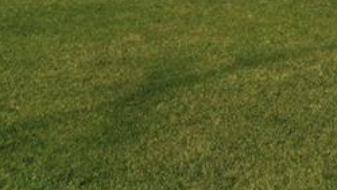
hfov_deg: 23.3
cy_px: -265
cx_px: 350
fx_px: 778
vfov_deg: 11.5
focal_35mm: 87
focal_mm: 5.7
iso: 50
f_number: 1.5
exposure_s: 1/3831
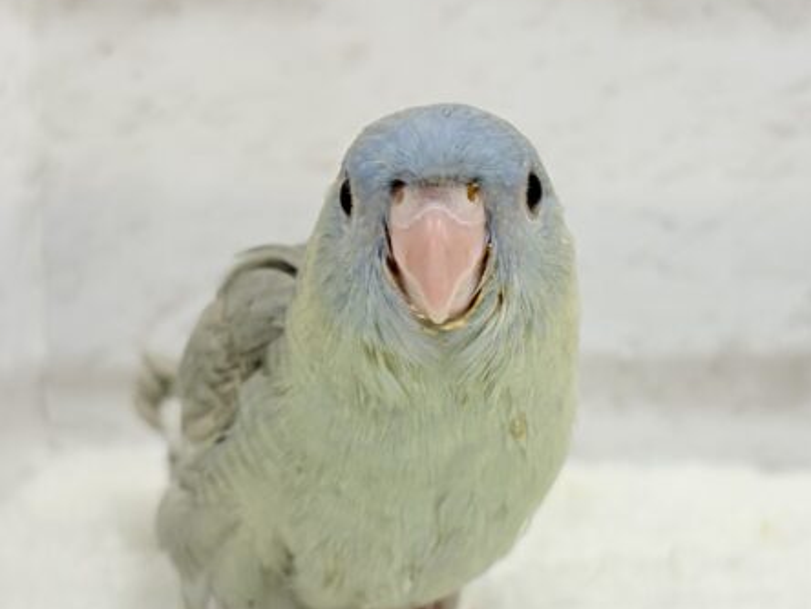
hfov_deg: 26.0
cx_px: 438
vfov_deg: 19.6
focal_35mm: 75
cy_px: 324
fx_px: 1757
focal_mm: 5.96
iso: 64
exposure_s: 1/100
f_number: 1.6
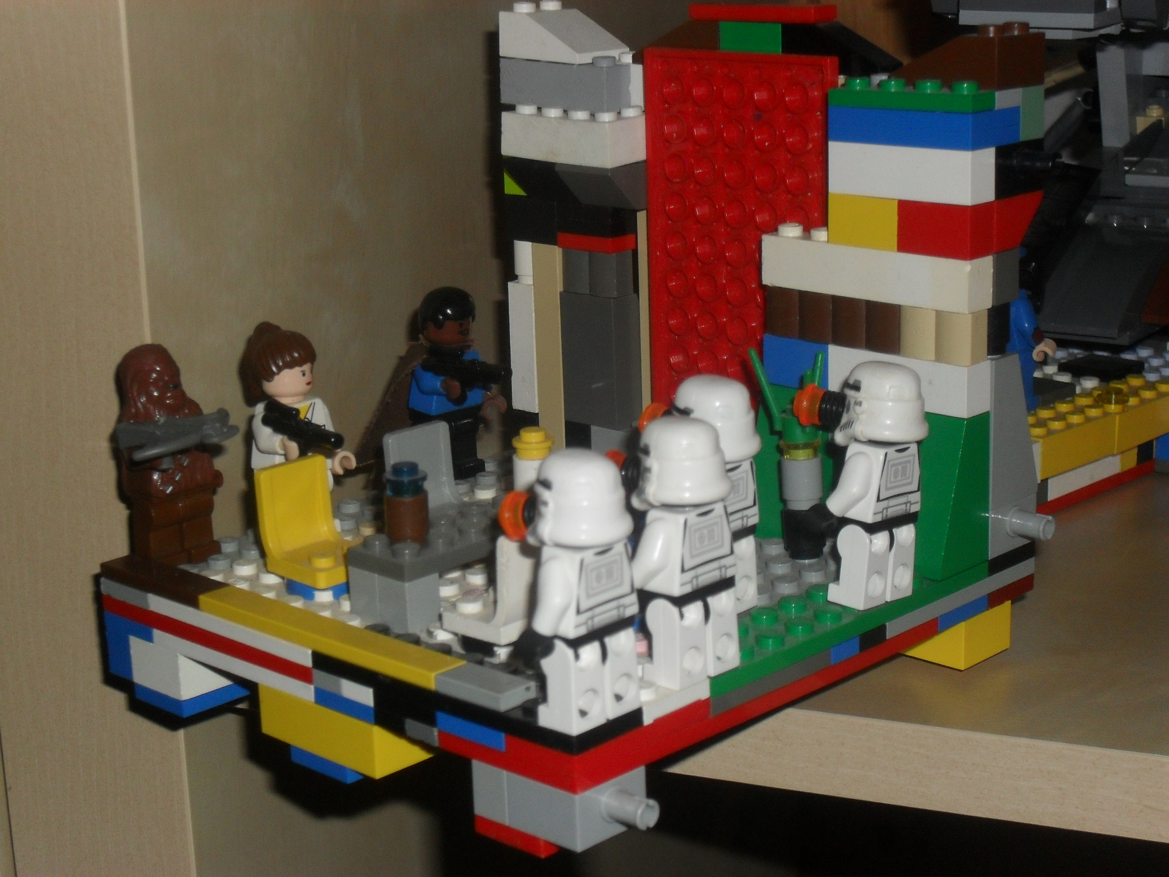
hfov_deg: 29.4
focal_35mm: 66
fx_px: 2229
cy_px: 438
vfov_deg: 22.3
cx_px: 584
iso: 200
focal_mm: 11.7
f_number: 4.6
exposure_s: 1/60
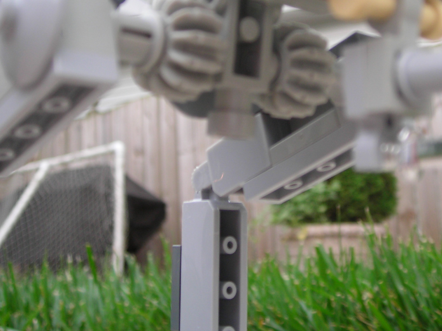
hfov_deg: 29.8
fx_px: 830
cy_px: 79
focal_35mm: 65
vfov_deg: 22.4
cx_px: 248
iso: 50
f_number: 3.2
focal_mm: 6.3
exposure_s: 1/71.6
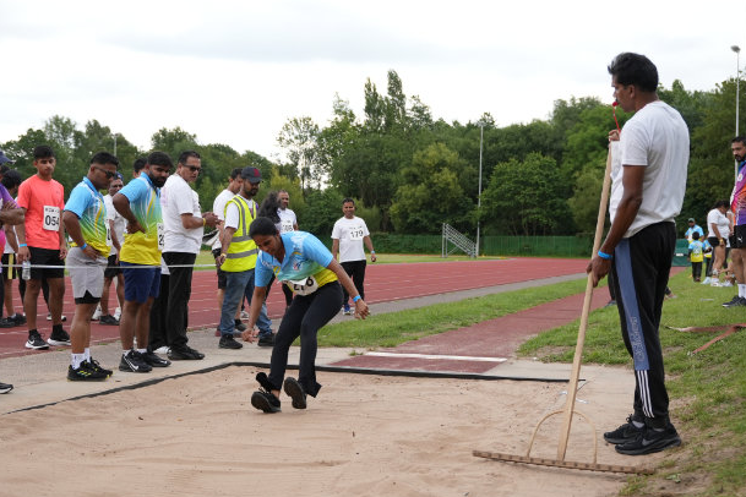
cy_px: 253
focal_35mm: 53
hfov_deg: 37.7
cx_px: 330
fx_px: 1091
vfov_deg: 25.7
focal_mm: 31.4
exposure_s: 1/2000
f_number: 2.8
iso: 250
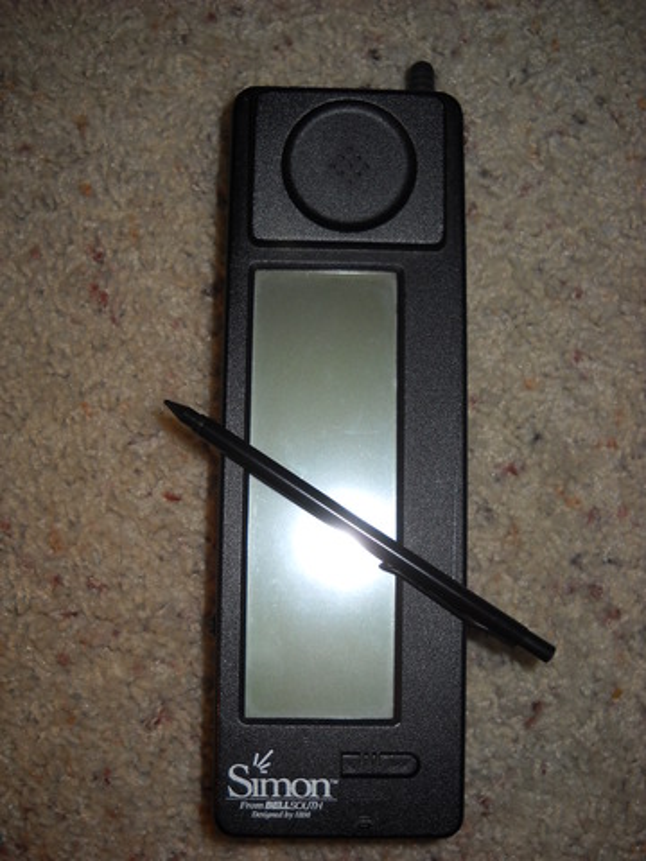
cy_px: 430
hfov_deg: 35.1
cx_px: 323
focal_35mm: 41
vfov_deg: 45.8
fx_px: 1020
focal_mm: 6.72
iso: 64
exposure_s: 1/30
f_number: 5.5
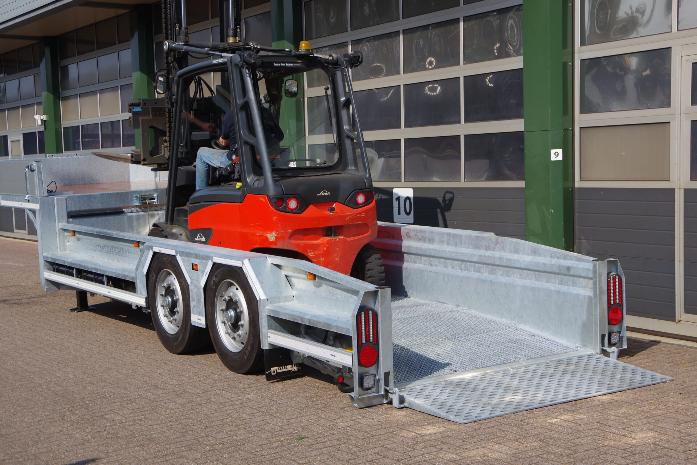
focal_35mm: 54
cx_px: 348
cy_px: 232
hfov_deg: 36.9
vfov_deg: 25.1
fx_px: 1045
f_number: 5.6
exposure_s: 1/800
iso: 200
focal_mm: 36
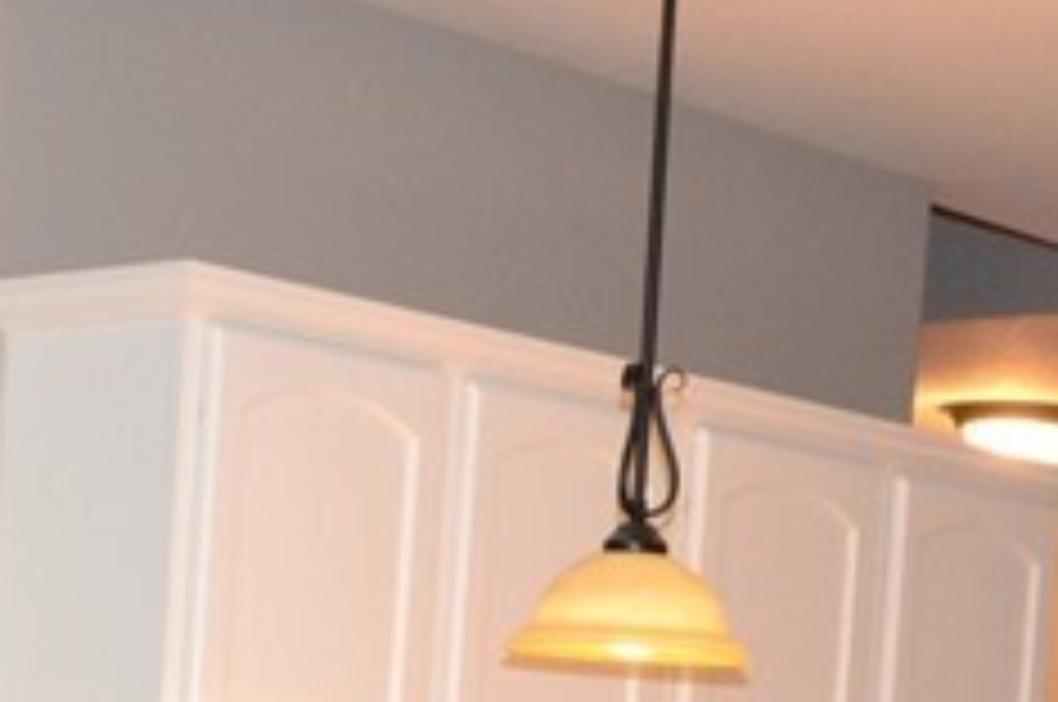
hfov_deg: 16.3
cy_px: 1228
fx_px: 3669
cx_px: 194
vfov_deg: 10.4
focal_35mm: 125
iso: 2000
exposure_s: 1/60
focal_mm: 18
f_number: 3.5
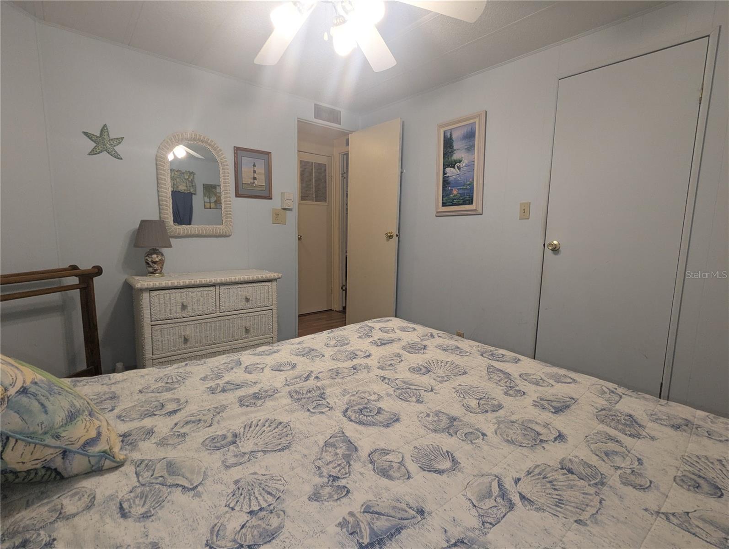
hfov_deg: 94.4
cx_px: 364
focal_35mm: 16
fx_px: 337
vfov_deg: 78.2
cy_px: 274
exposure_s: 1/67.6
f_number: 2.2
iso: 246
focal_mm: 2.35
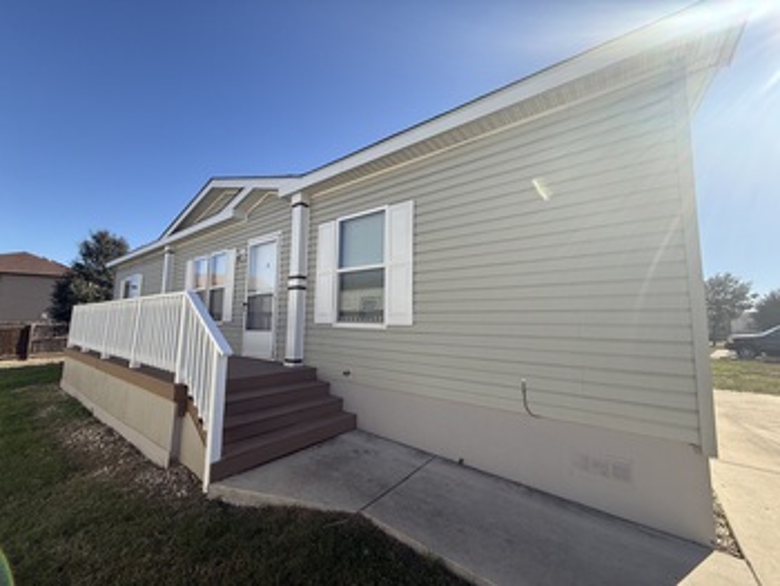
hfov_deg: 102.0
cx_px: 390
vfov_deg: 85.7
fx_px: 316
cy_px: 293
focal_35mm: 14
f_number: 2.2
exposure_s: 1/1259
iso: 50
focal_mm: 2.22
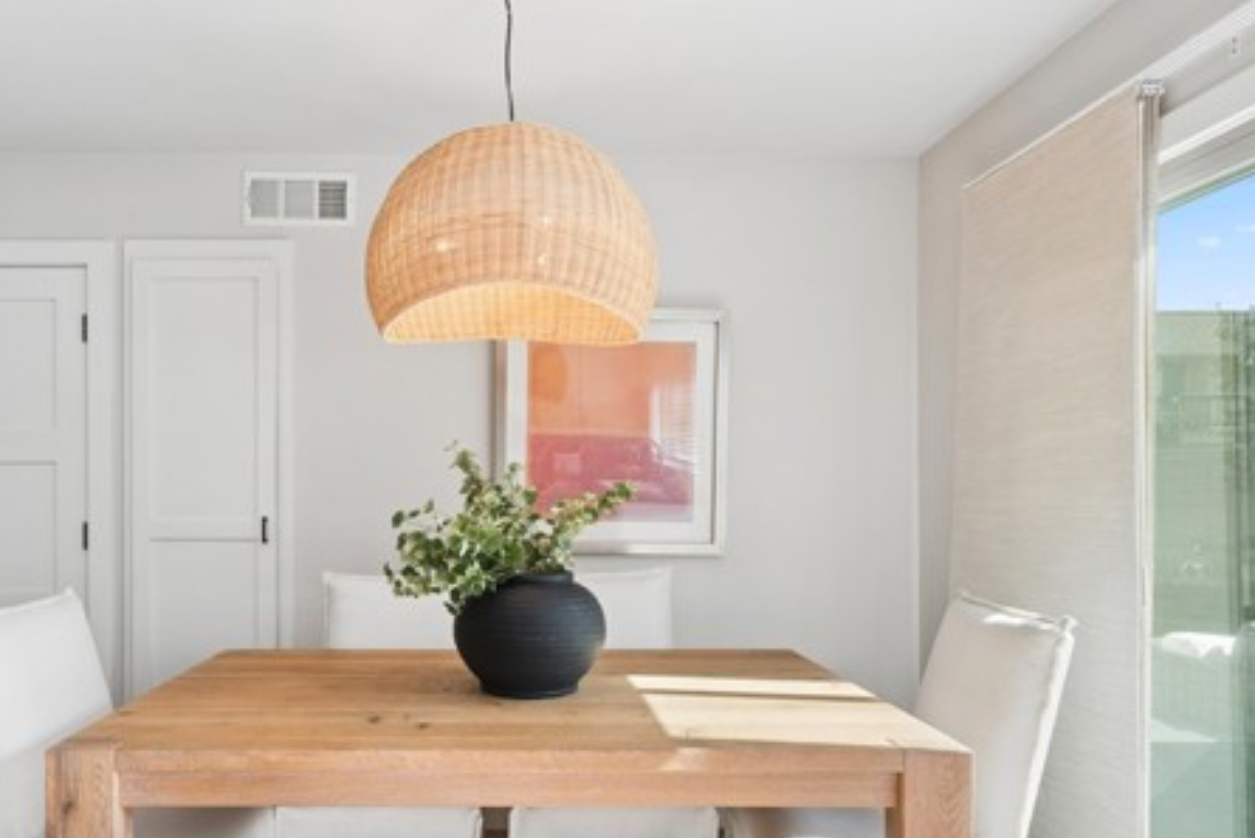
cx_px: 510
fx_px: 802
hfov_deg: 75.3
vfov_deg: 54.8
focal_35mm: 23
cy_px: 498
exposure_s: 1/80
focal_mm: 16
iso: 400
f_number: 8
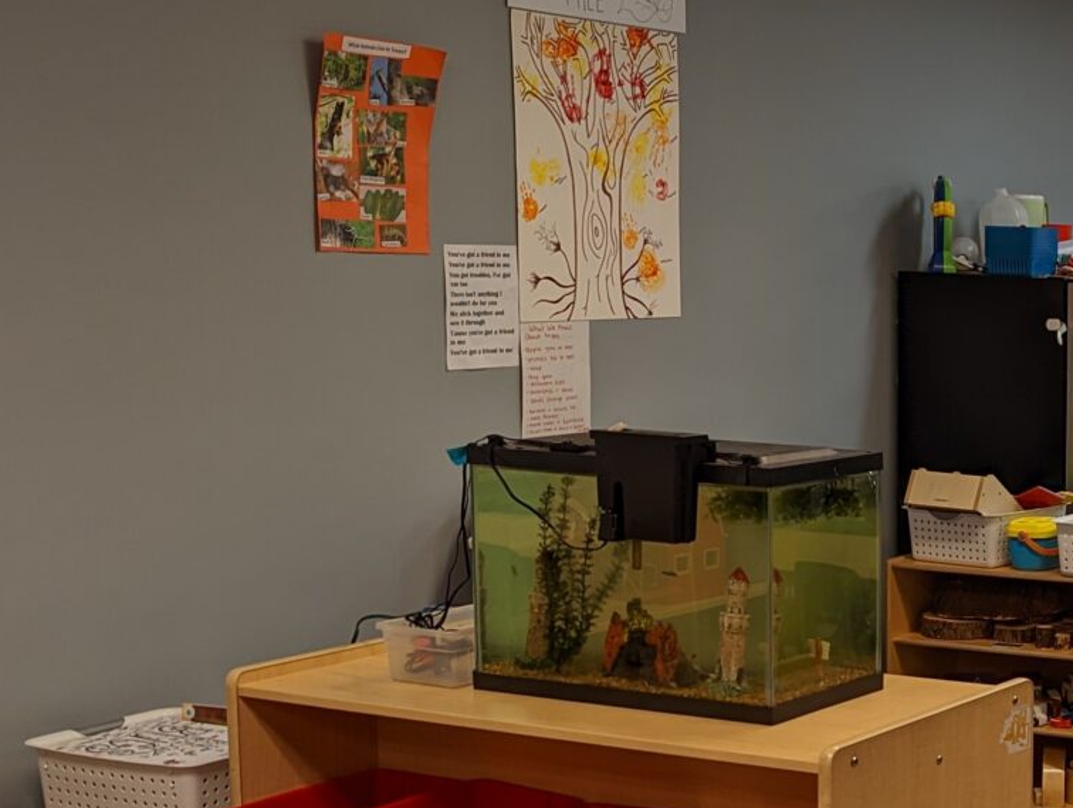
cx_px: 1321
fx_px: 2017
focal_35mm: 65
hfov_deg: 26.2
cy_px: 544
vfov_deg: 22.5
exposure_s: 1/24
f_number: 1.85
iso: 45
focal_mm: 6.81
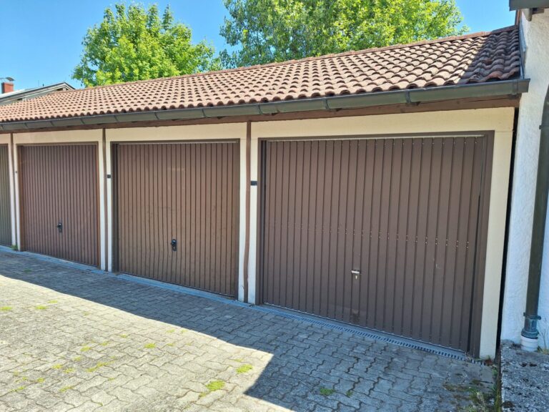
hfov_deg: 73.9
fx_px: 365
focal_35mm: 23
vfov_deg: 58.9
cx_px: 274
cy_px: 206
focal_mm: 5.54
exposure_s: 1/582
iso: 40
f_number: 1.8
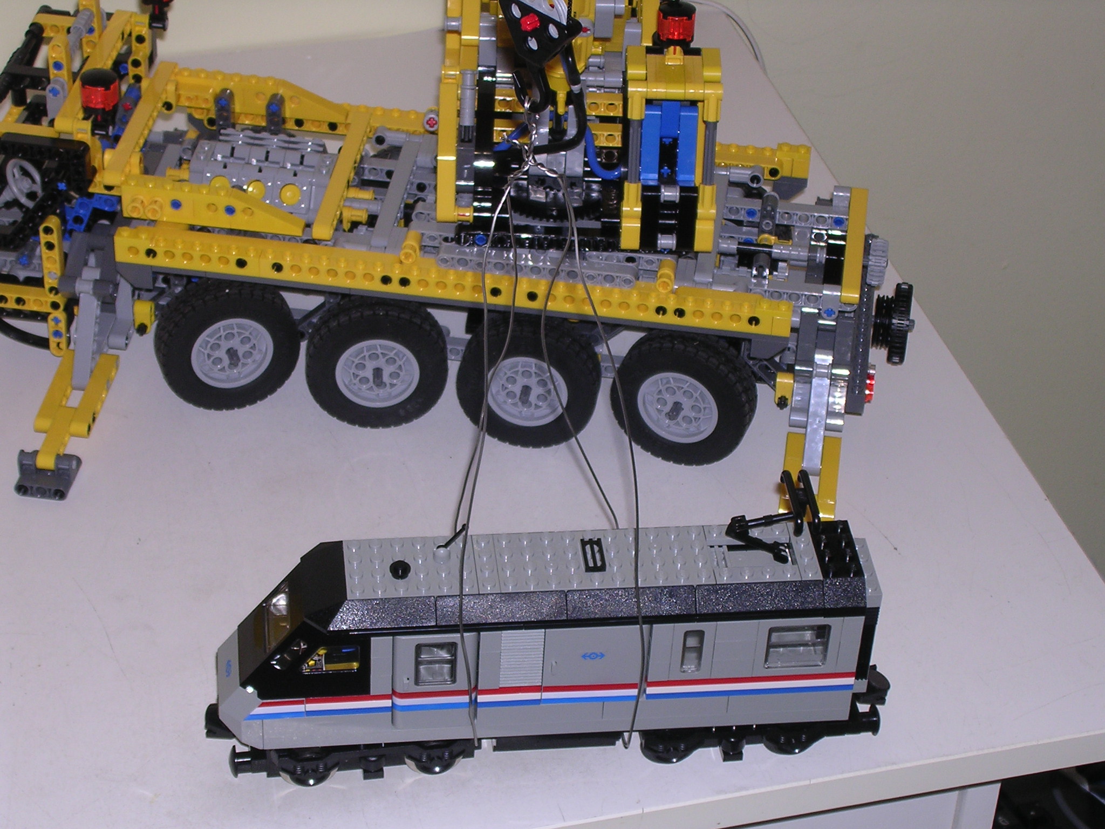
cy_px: 414
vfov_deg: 17.2
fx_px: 2745
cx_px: 552
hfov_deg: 22.8
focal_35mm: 86
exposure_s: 1/60.1
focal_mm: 13
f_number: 4.1
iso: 100
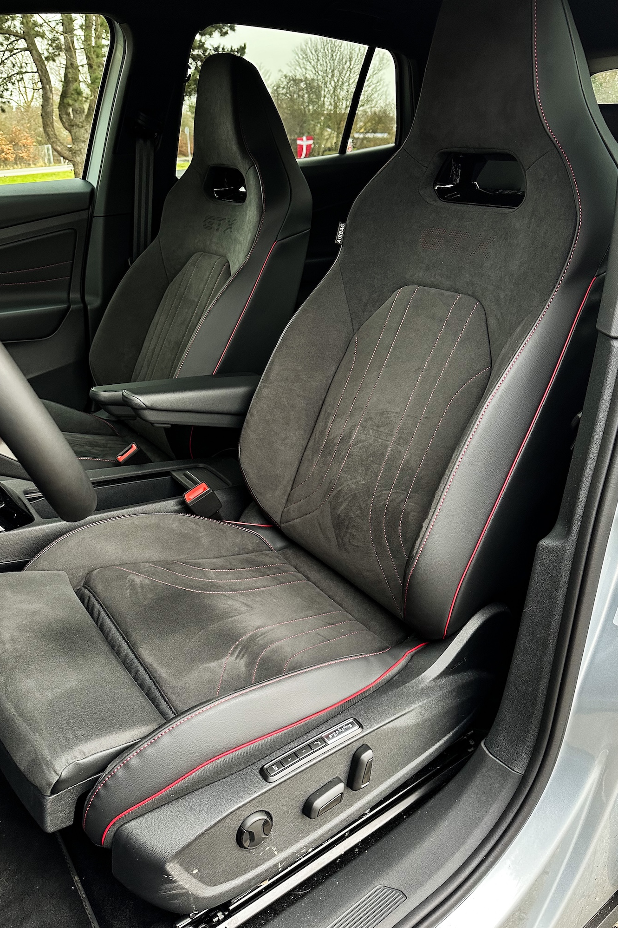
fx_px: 644
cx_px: 309
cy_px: 464
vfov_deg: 71.5
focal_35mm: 25
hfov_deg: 51.3
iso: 250
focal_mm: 6.86
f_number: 1.8
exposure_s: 1/105
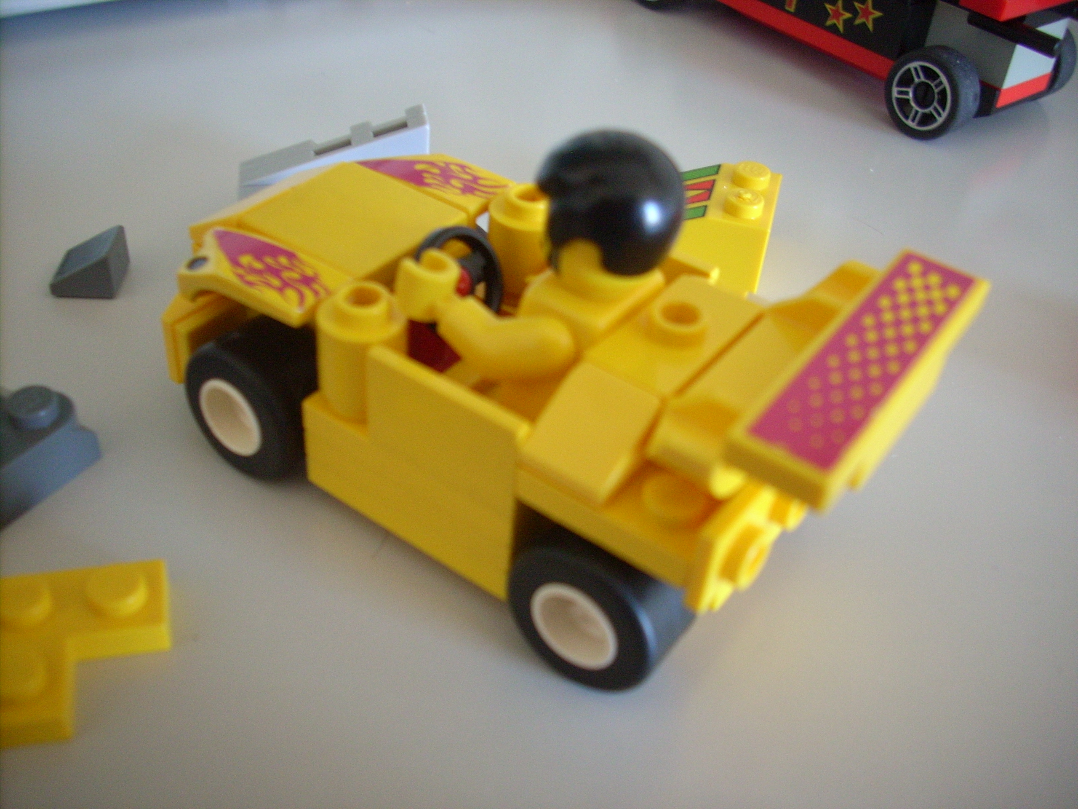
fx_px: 1152
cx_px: 539
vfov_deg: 38.7
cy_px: 404
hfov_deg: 50.1
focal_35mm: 37
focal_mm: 6.2
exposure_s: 1/22.1
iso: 200
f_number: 2.8
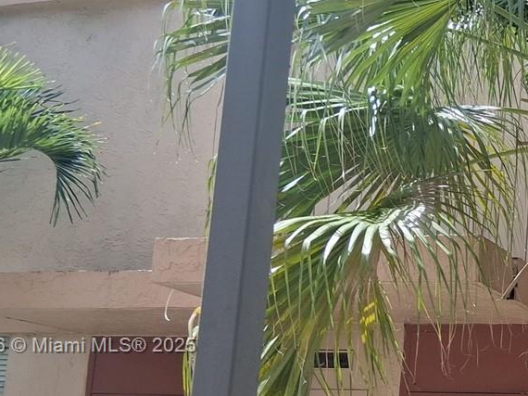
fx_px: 1113
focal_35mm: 73
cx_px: 641
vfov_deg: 19.8
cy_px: 347
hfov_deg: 24.1
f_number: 1.8
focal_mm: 3.98
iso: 25
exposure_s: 1/543
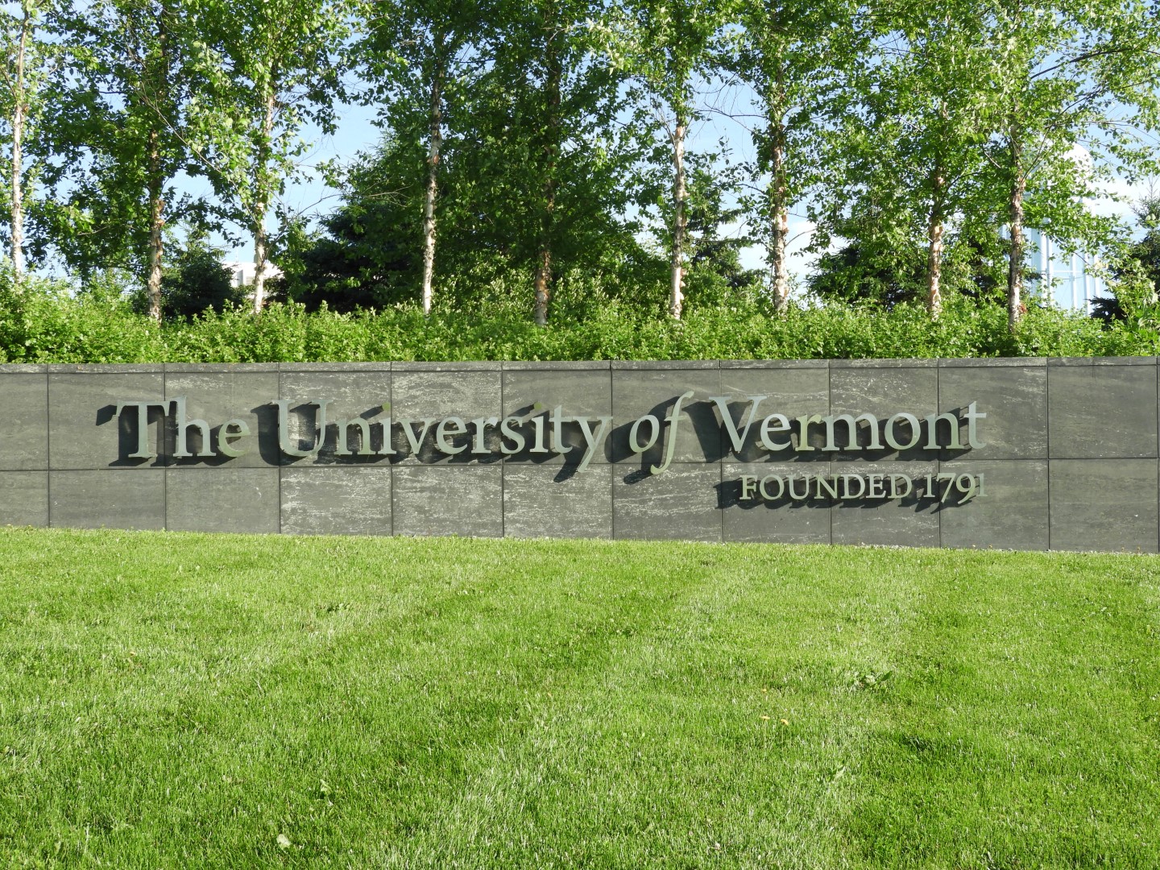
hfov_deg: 34.9
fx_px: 1843
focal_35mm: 55
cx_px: 580
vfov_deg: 26.6
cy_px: 435
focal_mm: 9.9
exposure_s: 1/400
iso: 100
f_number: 4
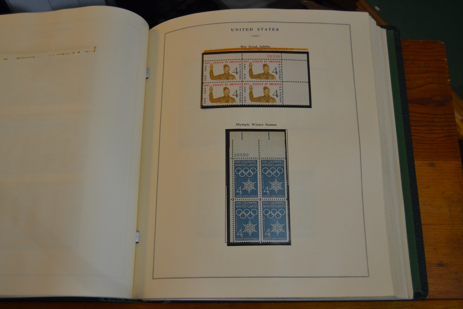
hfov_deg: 49.6
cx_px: 232
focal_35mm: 39
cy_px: 154
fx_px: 502
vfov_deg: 34.2
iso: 1000
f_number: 4
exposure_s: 1/60
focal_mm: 26
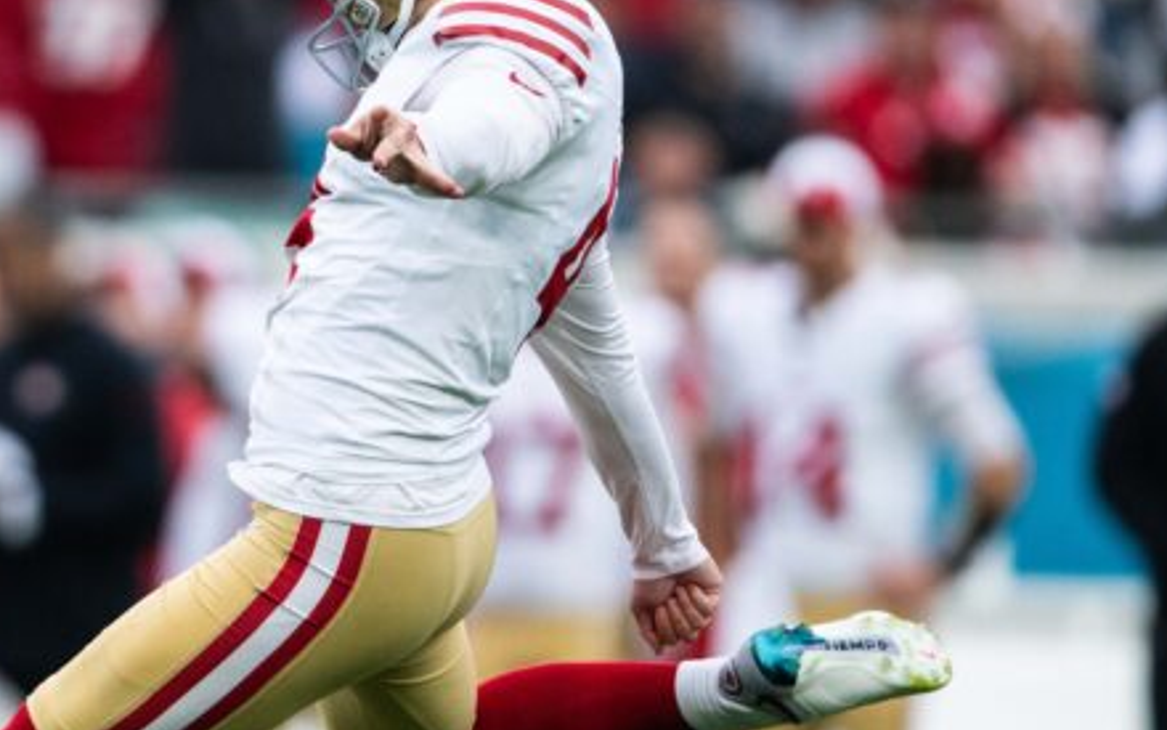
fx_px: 30182
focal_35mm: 949
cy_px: 304
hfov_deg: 2.2
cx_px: 188
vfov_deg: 1.4
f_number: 2.8
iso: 1250
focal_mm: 400
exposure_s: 1/5000
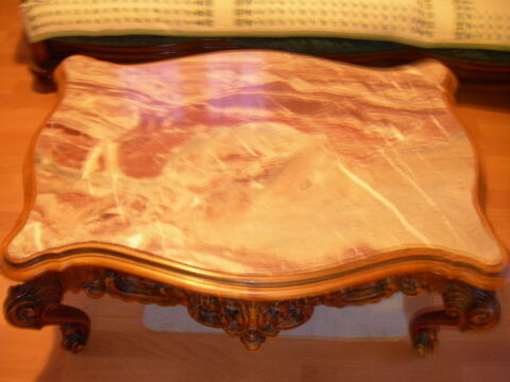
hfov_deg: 49.0
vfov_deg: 37.7
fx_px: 560
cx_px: 255
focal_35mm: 38
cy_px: 191
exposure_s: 1.1
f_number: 2.8
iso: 200
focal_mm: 7.8
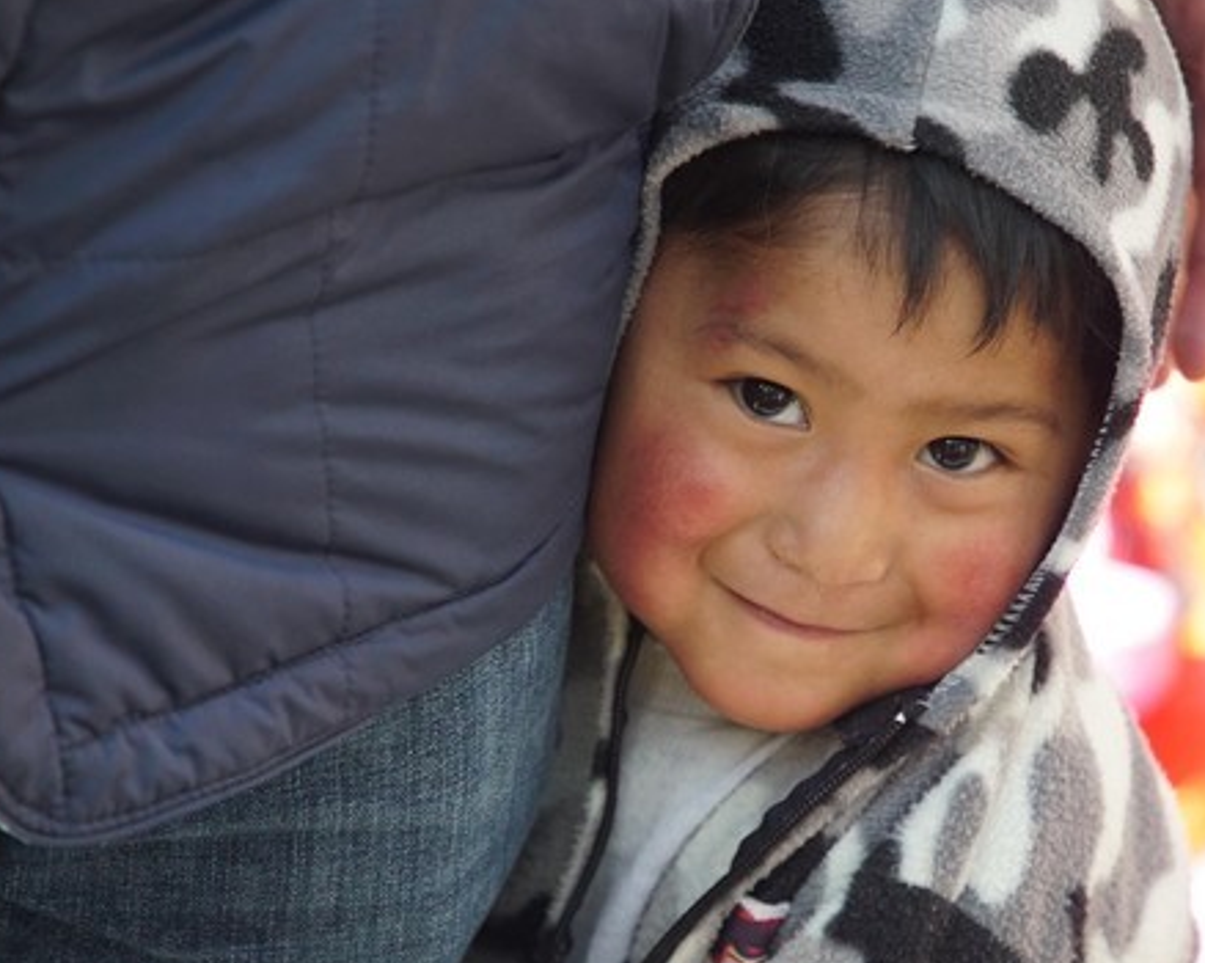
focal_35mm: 182
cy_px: 553
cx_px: 721
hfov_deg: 10.6
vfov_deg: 8.5
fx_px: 6488
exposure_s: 1/125
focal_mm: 105
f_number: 4
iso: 1000
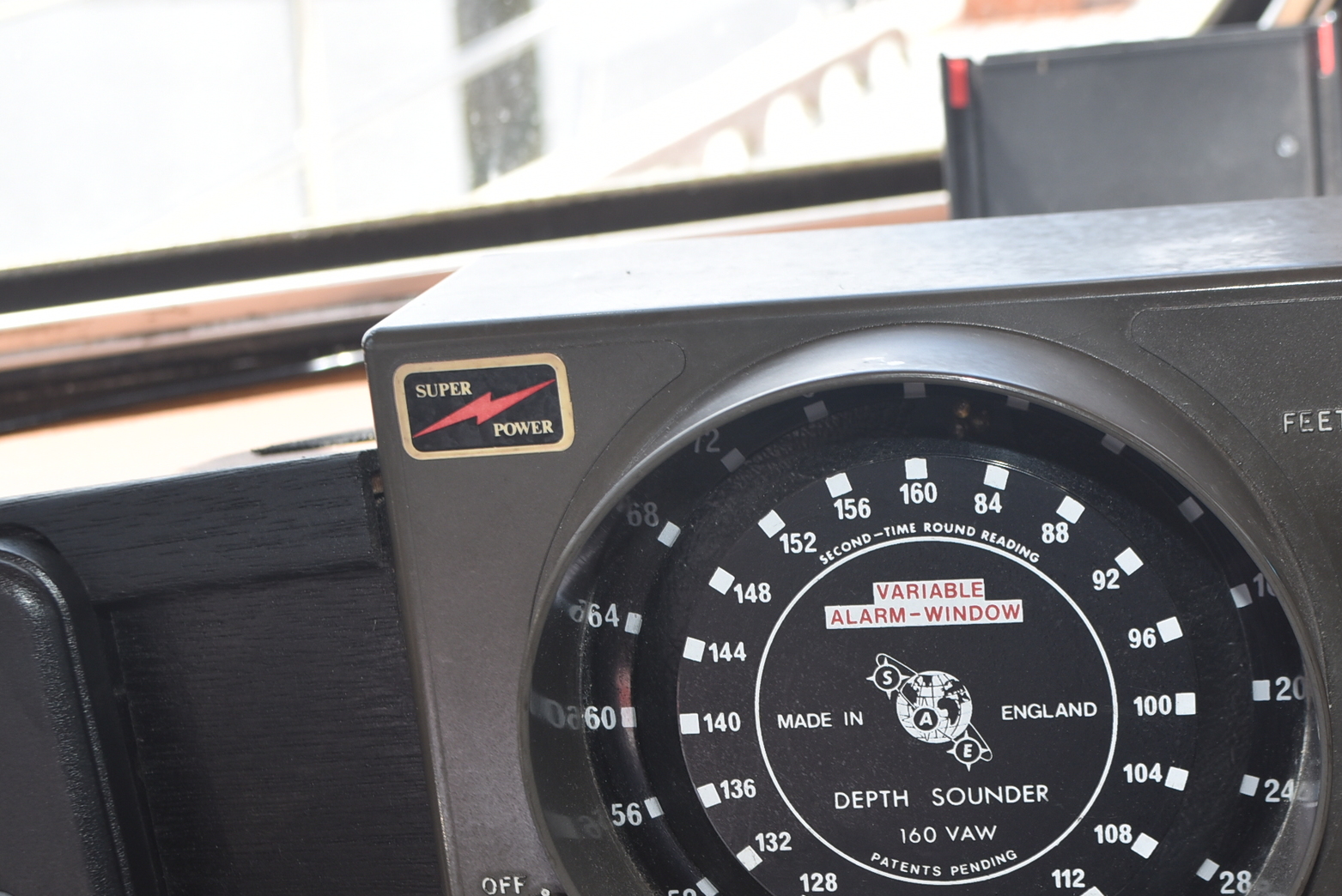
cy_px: 691
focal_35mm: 72
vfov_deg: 18.8
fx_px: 2685
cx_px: 956
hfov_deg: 27.8
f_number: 5.6
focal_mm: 30
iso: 160
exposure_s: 1/125
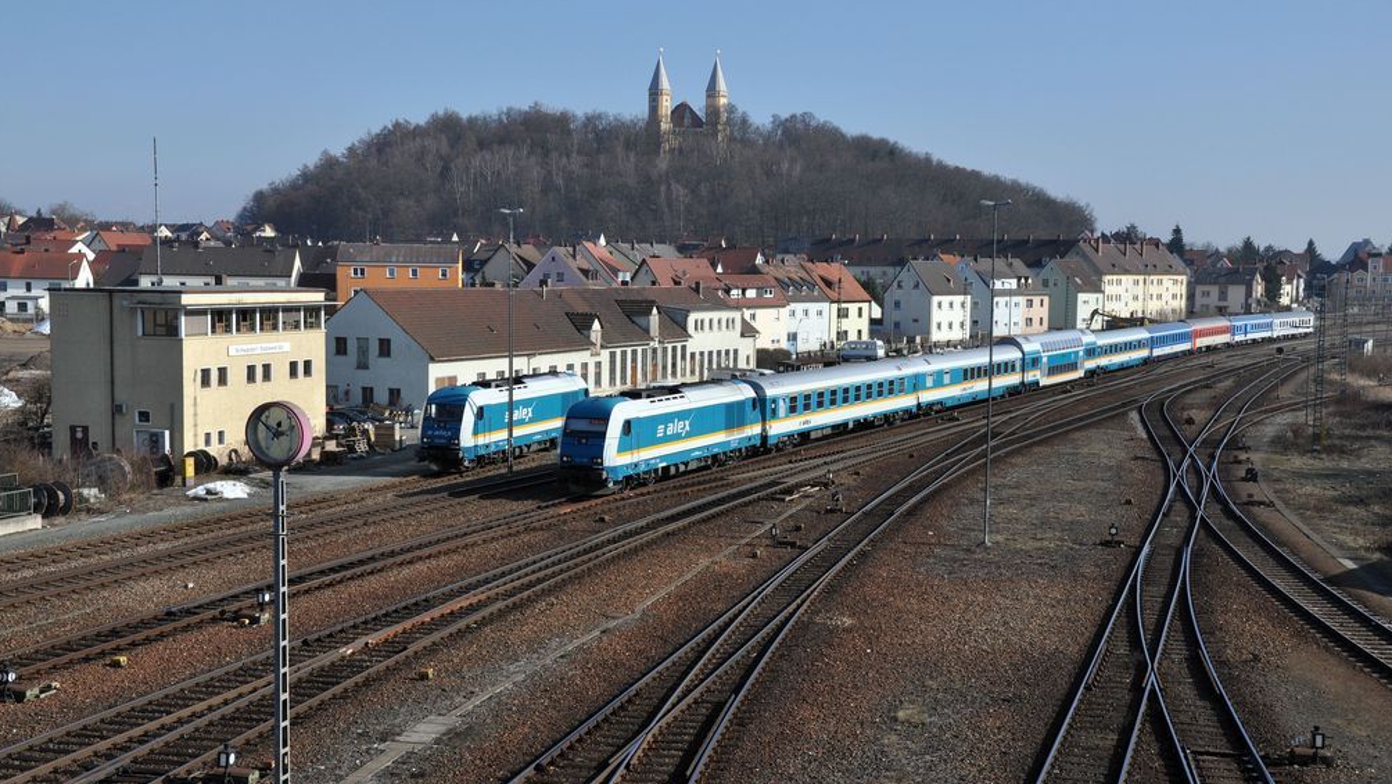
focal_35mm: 48
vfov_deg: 24.9
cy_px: 429
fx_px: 1772
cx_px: 689
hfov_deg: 42.9
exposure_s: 1/500
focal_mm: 30
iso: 200
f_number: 9
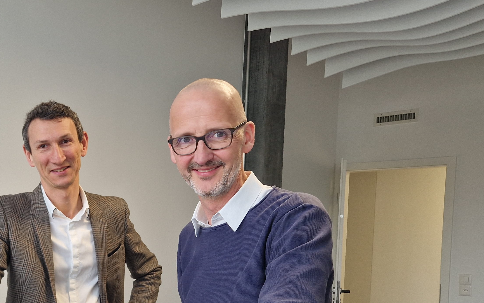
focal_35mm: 44
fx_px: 580
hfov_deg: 42.3
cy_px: 261
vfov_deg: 28.3
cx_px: 67
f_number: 1.8
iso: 50
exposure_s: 1/405
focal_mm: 5.4
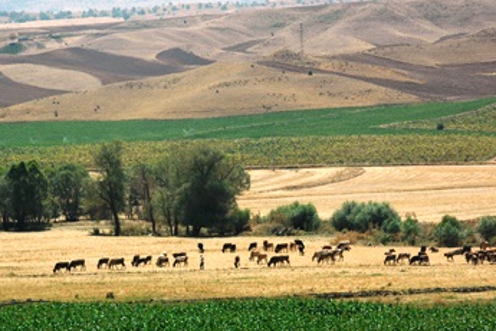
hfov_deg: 10.1
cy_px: 168
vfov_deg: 6.7
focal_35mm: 205
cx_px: 266
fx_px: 2819
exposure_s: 1/400
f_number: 10
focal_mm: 105
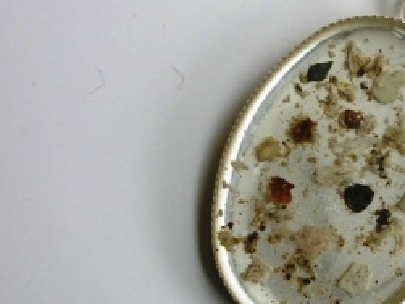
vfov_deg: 18.0
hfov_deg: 23.3
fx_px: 959
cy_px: 130
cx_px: 358
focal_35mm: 82
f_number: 5.4
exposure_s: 1/31.3
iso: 50
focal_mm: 7.7
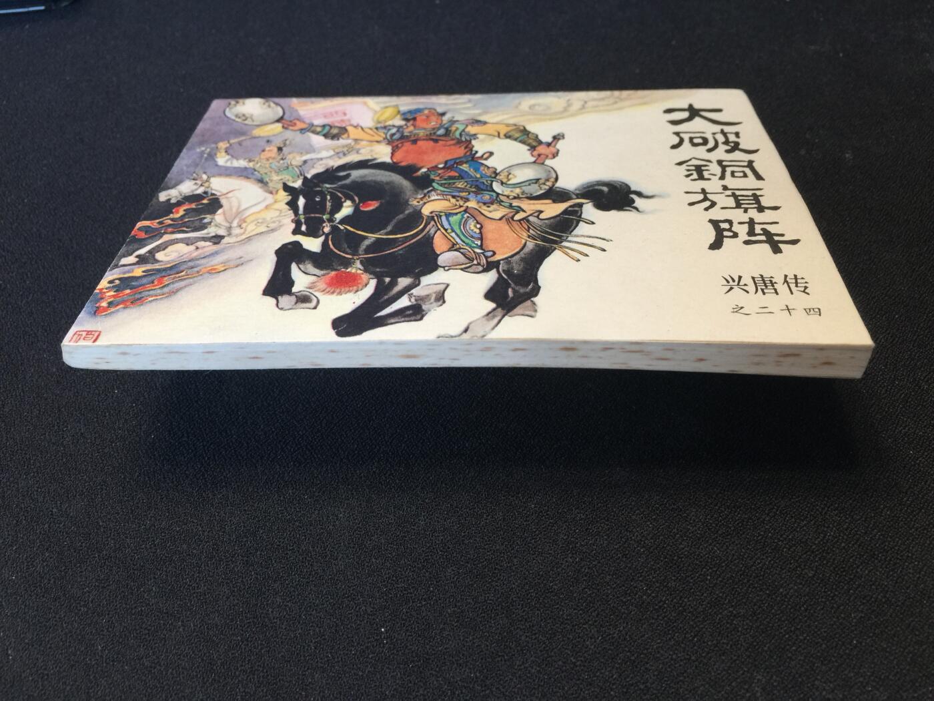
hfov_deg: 61.7
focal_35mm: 29
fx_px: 782
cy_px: 350
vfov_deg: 48.2
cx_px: 467
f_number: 2.2
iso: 40
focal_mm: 4.15
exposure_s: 1/33
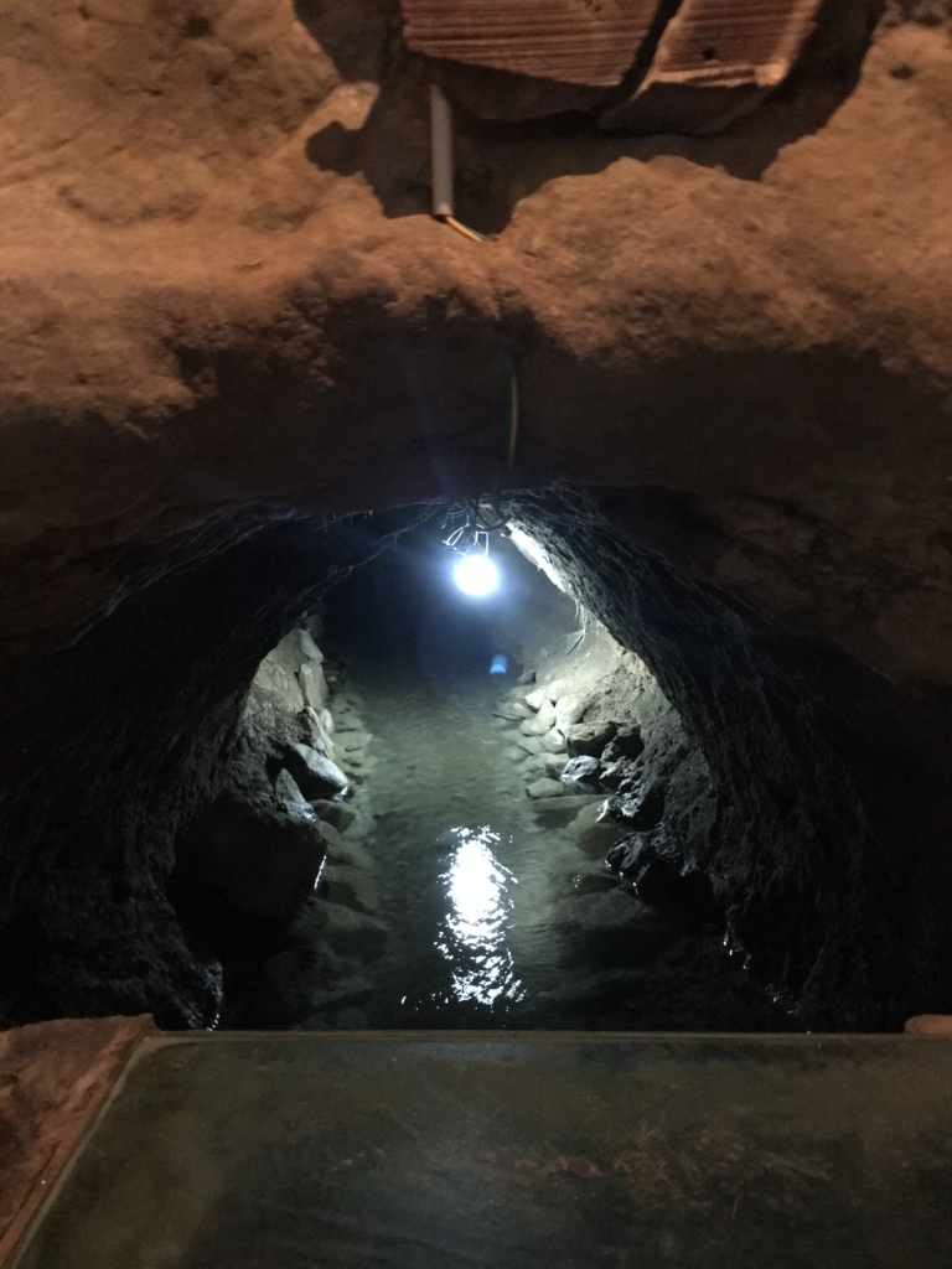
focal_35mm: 29
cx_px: 476
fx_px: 1063
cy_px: 634
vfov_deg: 61.7
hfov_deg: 48.2
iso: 640
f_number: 2.2
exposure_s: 1/4
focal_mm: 4.15
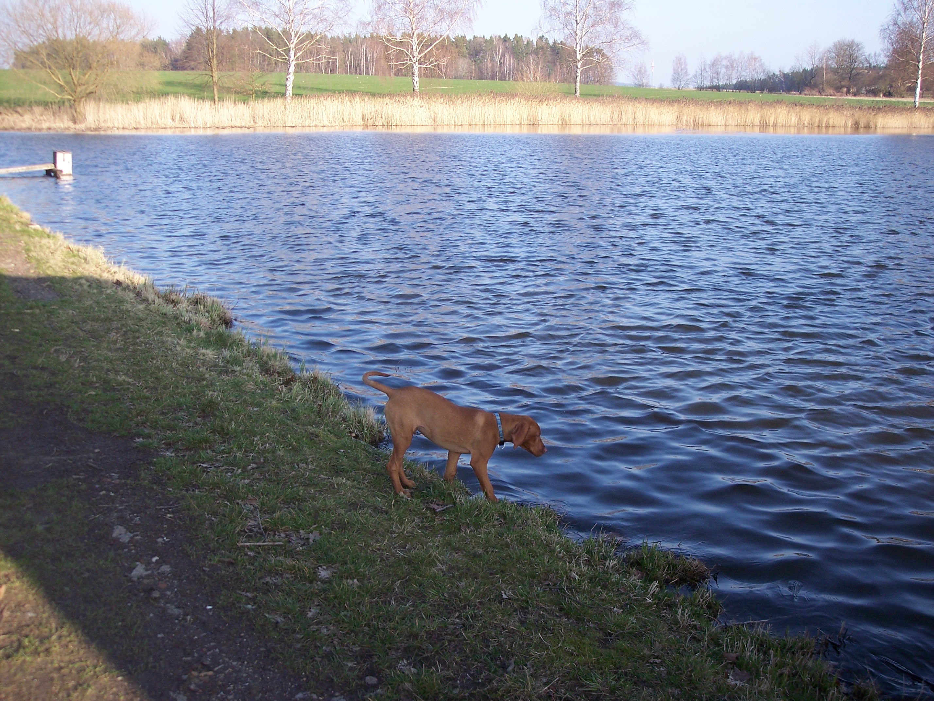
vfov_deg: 36.8
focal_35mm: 39
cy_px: 350
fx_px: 1052
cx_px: 467
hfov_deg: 47.9
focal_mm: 8
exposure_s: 1/250
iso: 100
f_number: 3.4
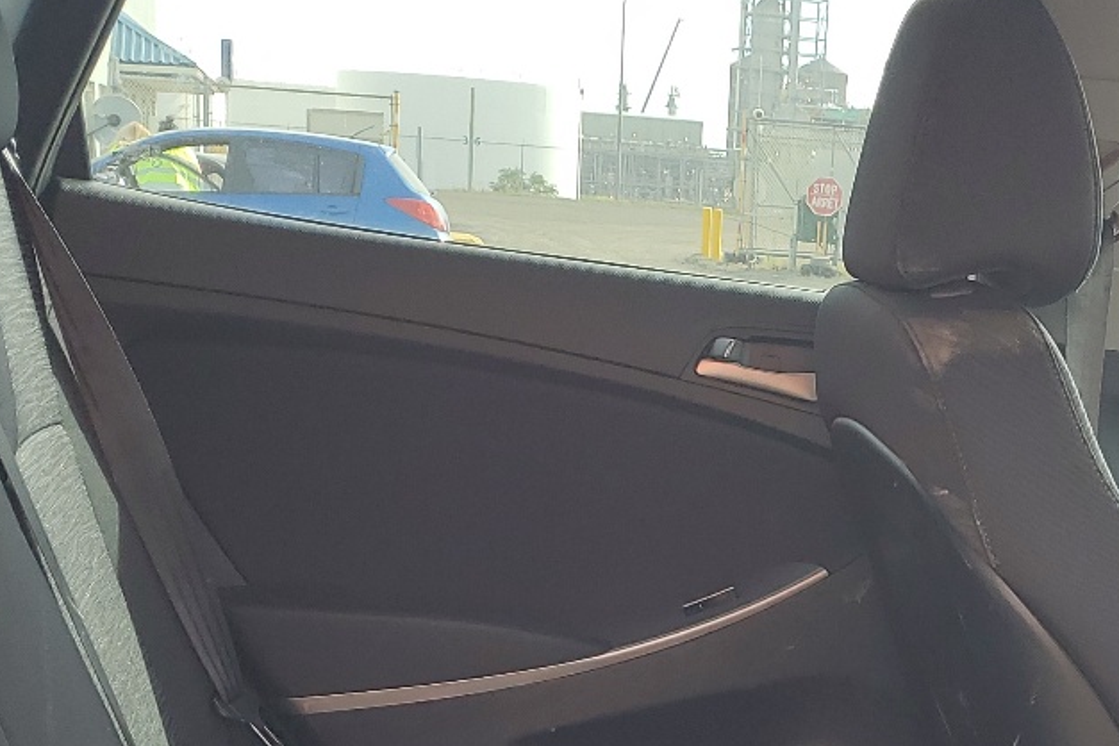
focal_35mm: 69
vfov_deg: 19.0
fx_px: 2145
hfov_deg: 28.5
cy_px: 792
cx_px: 917
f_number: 1.5
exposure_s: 1/256
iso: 50
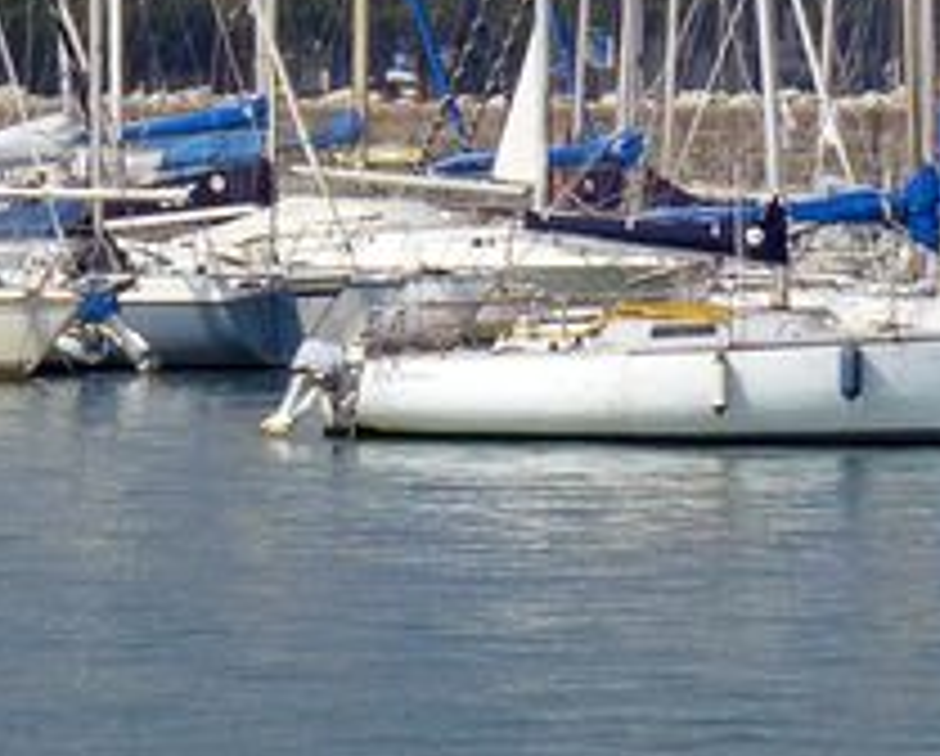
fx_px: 11511
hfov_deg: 4.7
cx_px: -171
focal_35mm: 413
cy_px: 245
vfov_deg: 3.8
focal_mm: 17.7
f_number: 2.8
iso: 80
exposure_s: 1/1600
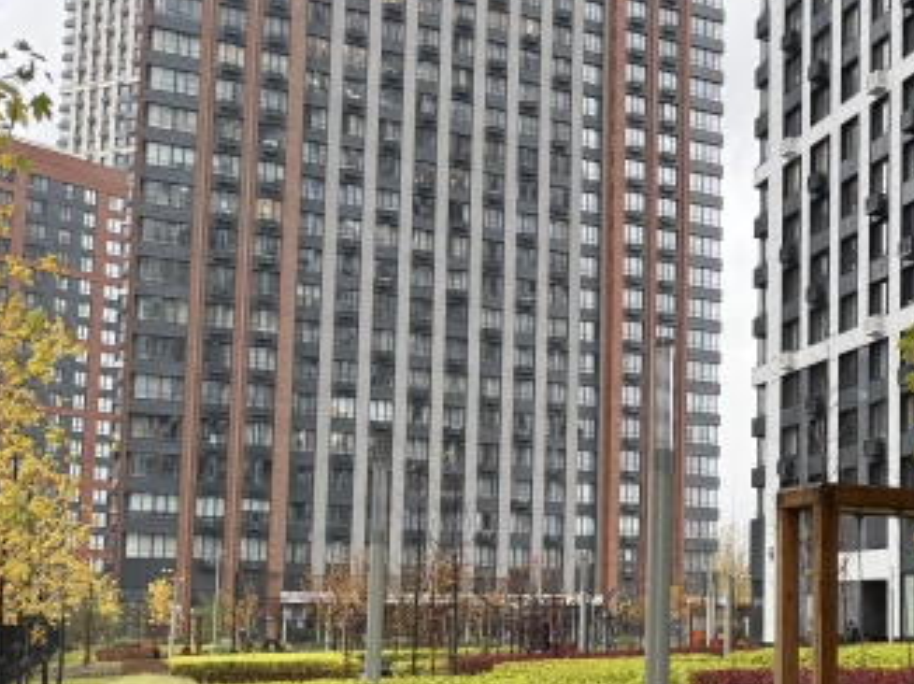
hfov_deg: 38.8
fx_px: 1214
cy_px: 524
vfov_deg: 30.9
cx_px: 796
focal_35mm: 46
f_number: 1.78
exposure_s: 1/121
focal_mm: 6.76
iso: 100
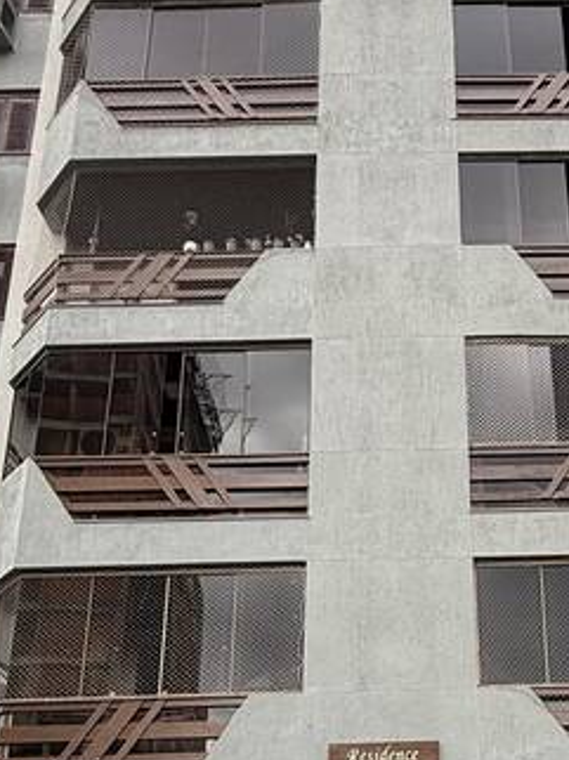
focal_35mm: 47
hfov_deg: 30.0
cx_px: 470
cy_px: 668
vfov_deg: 38.0
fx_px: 1031
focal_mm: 2.22
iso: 50
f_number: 2.2
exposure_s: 1/163
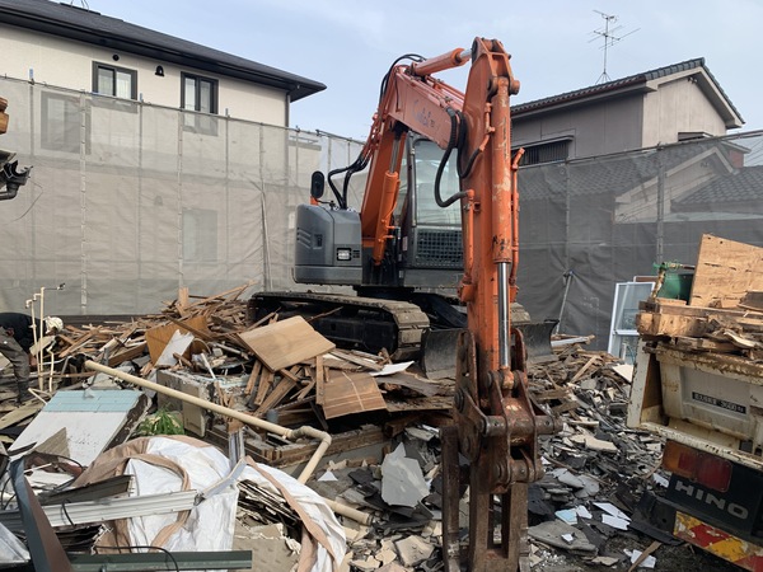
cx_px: 382
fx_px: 573
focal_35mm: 26
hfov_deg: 67.3
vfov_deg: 53.1
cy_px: 286
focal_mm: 4.25
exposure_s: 1/1011
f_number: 1.8
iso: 25
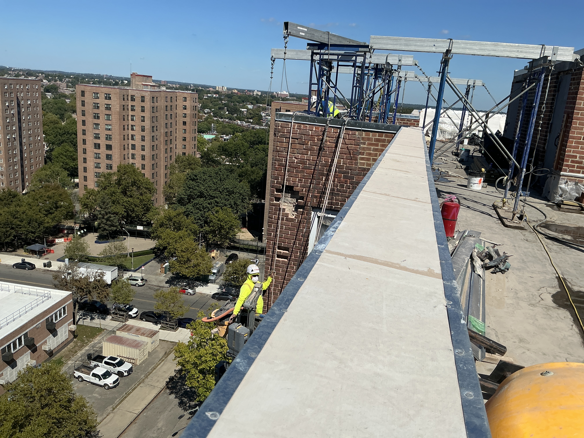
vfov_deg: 49.7
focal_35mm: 28
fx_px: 472
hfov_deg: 63.4
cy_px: 219
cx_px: 292
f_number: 1.8
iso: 25
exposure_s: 1/4065
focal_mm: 3
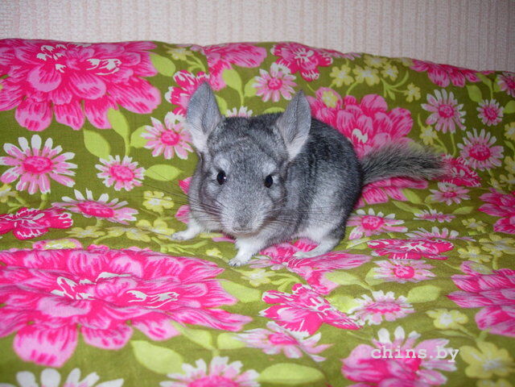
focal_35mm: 38
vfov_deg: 37.7
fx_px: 565
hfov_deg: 49.0
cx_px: 258
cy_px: 194
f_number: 2.8
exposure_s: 1/64
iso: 79
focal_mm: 7.8
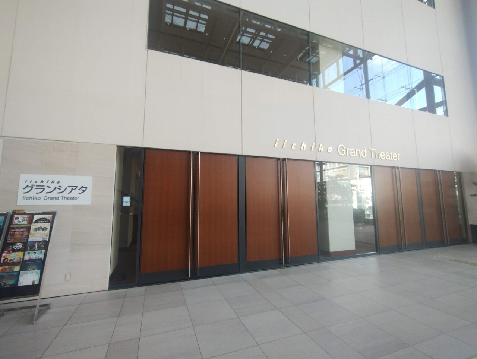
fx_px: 221
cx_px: 238
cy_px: 180
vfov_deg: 78.3
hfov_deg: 94.4
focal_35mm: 16
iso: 111
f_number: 2.2
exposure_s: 1/50
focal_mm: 1.66
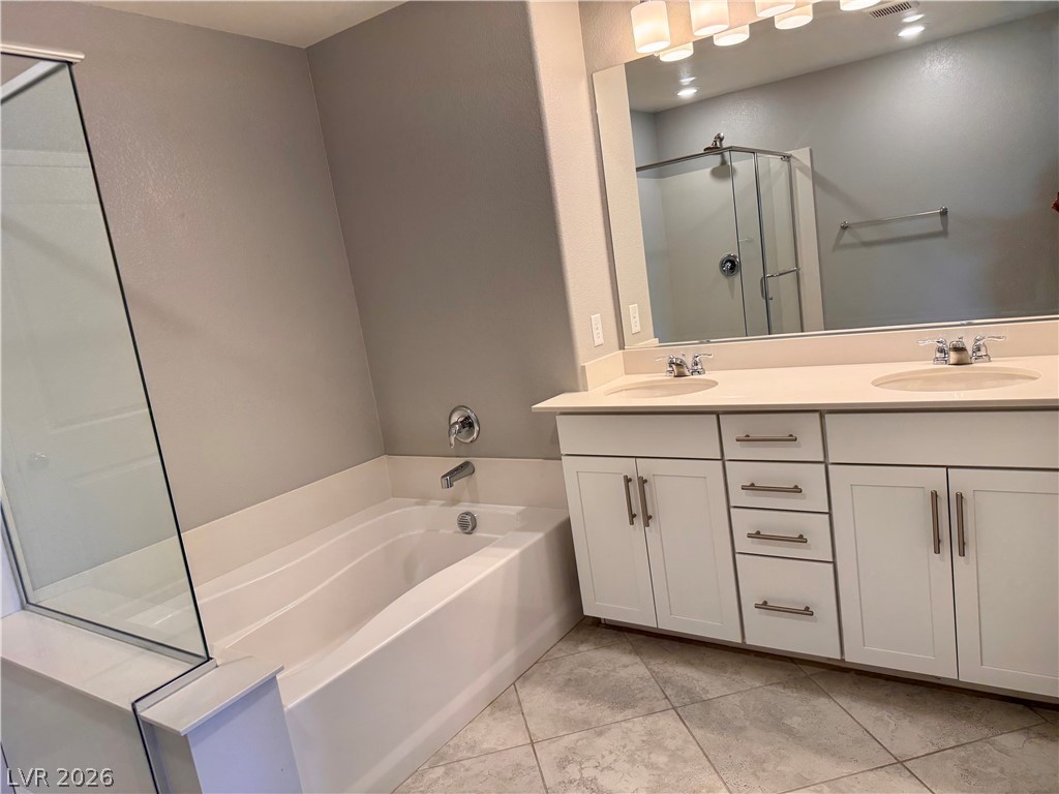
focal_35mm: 24
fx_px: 734
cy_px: 397
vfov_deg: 56.8
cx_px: 530
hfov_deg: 71.6
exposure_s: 1/120
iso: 125
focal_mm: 6.76
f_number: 1.78
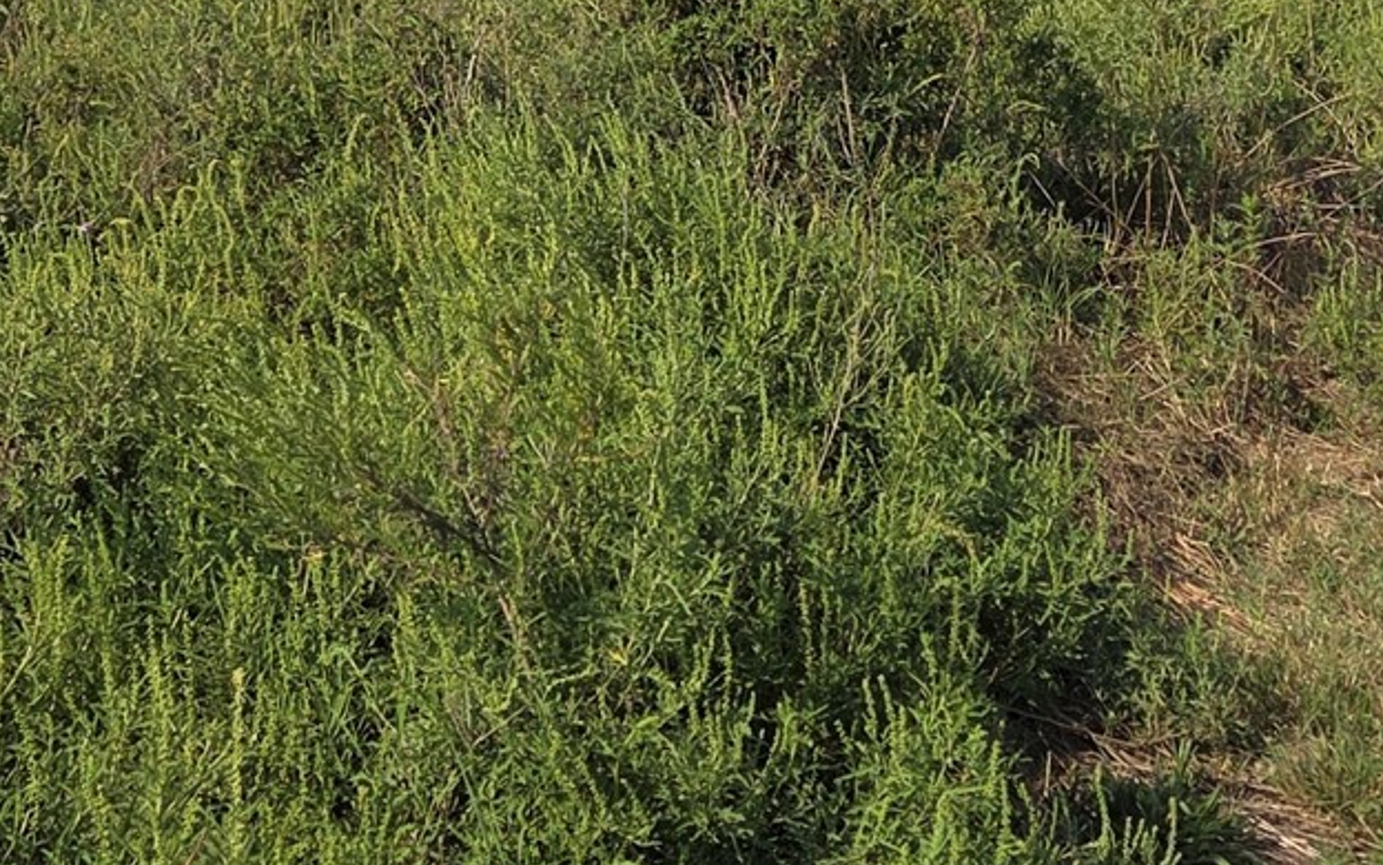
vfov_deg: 15.6
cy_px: -240
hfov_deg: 25.6
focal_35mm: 80
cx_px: 988
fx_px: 3015
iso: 80
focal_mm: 5.4
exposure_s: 1/7075
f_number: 1.8
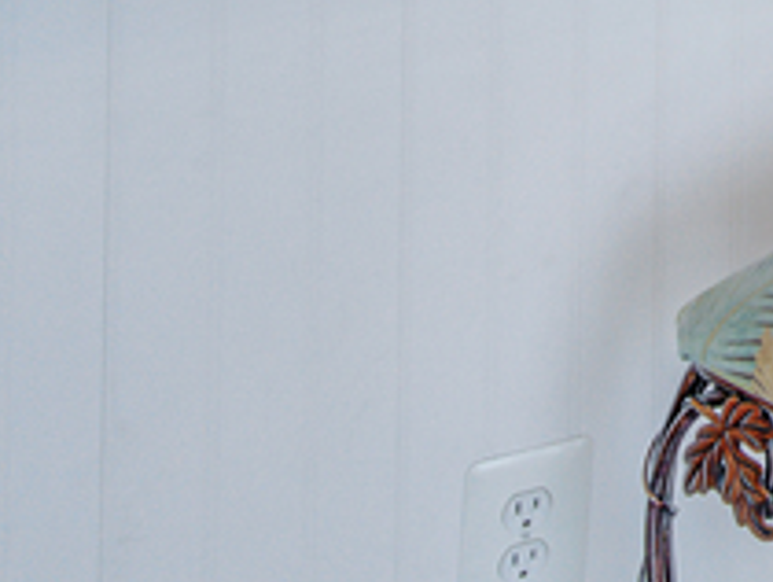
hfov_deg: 19.4
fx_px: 1677
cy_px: -586
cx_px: 1391
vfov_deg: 15.6
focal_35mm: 75
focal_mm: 16
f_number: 8
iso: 320
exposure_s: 1/30
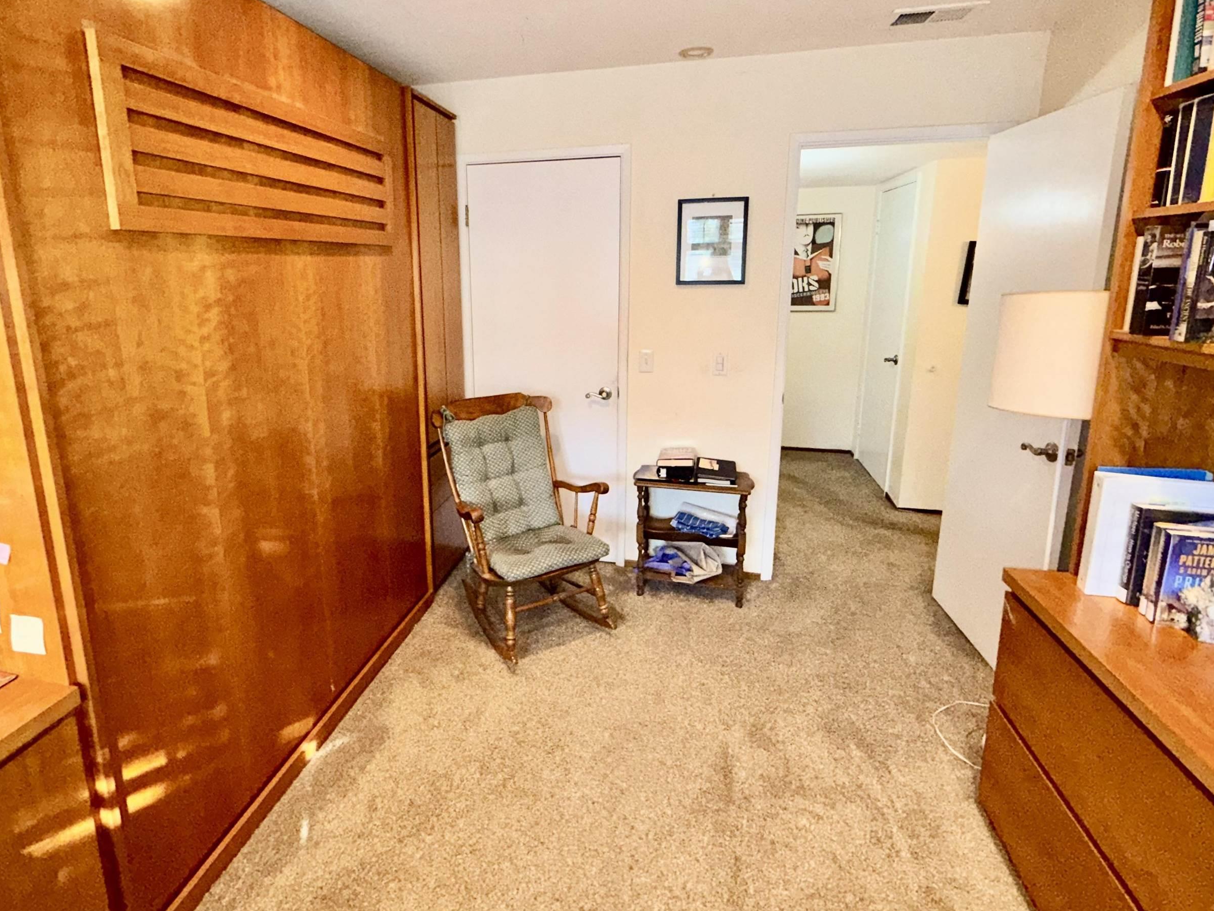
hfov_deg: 87.4
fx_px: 631
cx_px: 543
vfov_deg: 71.2
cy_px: 387
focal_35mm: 18
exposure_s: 1/60
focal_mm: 2.22
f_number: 2.2
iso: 160
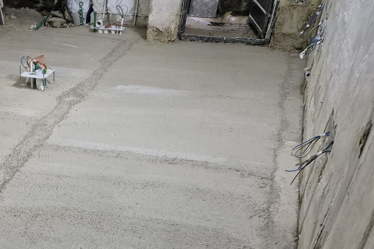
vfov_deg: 26.2
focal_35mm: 48
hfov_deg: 37.8
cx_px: 24
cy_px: 263
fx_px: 499
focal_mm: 5.4
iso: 1000
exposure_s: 1/100
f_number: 1.8
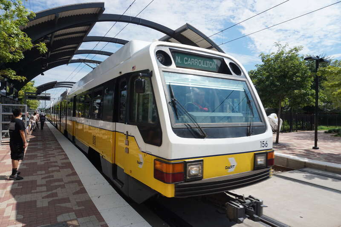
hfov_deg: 73.8
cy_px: 114
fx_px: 227
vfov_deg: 53.1
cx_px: 170
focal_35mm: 24
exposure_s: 1/200
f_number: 9
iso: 100
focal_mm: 16
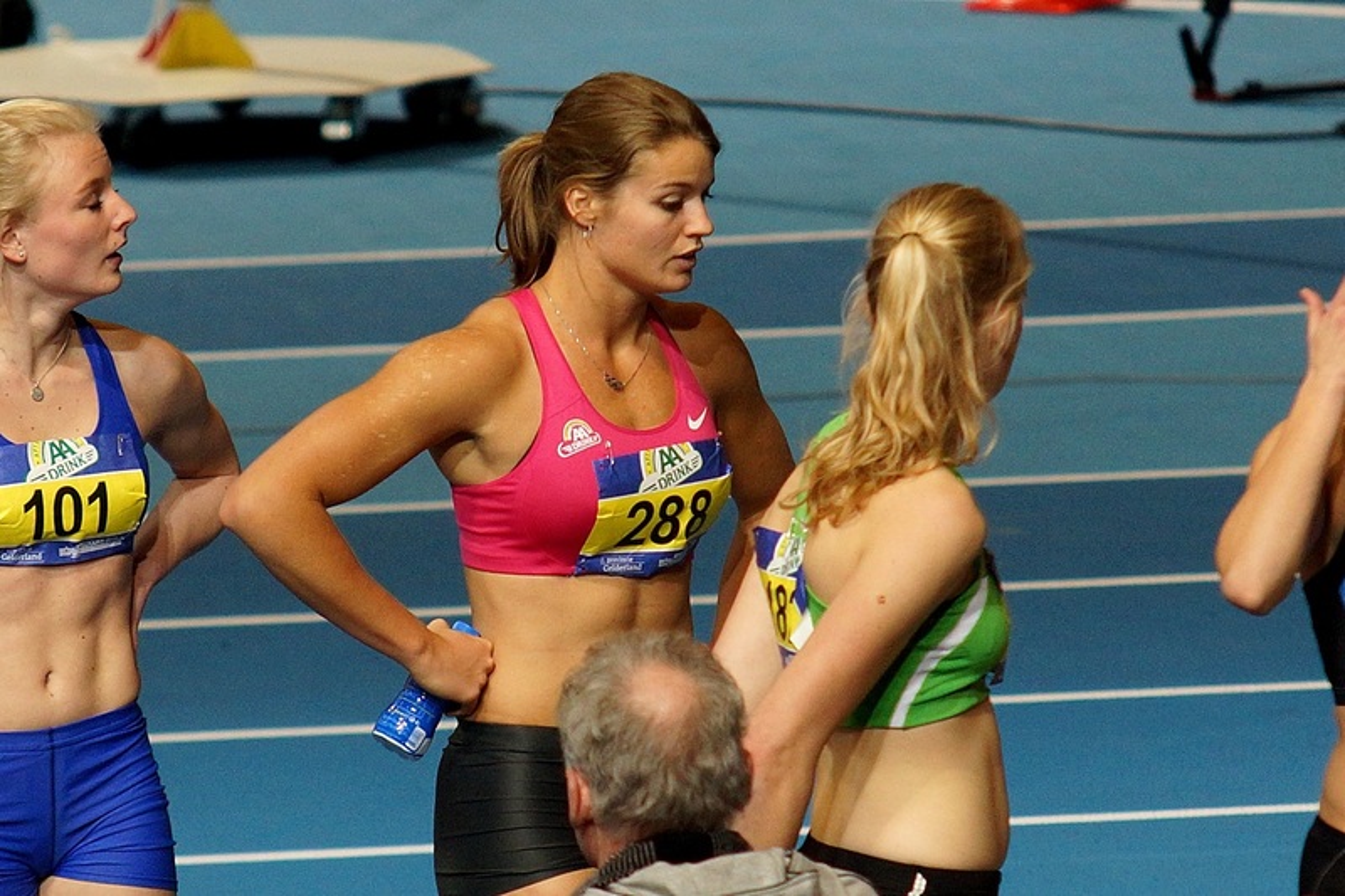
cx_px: 672
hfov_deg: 8.6
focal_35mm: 240
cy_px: 448
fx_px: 8964
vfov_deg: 5.7
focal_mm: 160
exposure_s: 1/400
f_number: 3.5
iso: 640
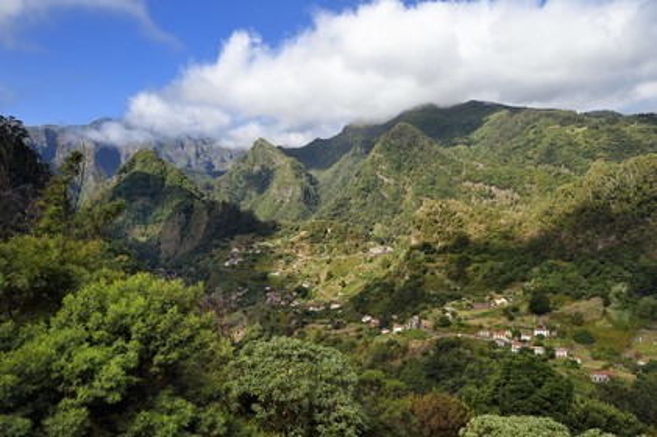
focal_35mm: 29
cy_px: 218
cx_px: 328
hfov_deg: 63.7
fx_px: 529
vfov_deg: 44.9
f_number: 9
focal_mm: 29
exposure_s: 1/400
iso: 200
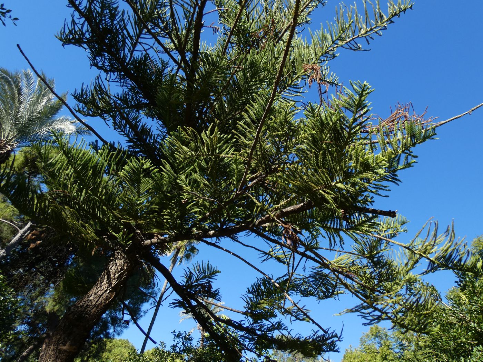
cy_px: 181
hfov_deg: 76.4
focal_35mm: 22
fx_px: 307
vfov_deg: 61.1
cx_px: 242
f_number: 2.9
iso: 80
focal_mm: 3.9
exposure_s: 1/640
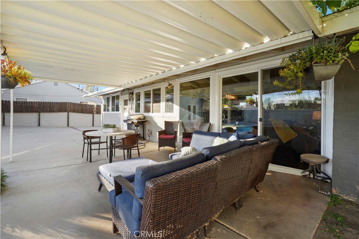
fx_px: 160
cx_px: 180
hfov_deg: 96.7
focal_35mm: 16
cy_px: 120
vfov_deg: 73.8
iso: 160
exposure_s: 1/30
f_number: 7.1
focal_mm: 16
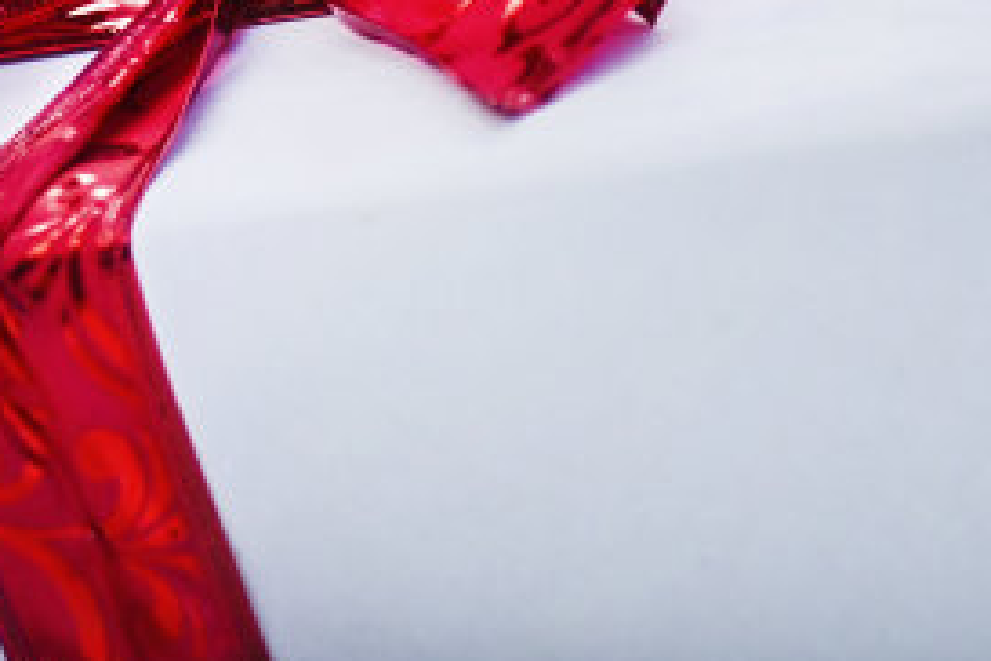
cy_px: -458
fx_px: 16928
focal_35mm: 615
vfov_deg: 2.2
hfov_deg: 3.3
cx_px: -780
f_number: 2.8
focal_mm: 105
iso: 125
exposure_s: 1/640
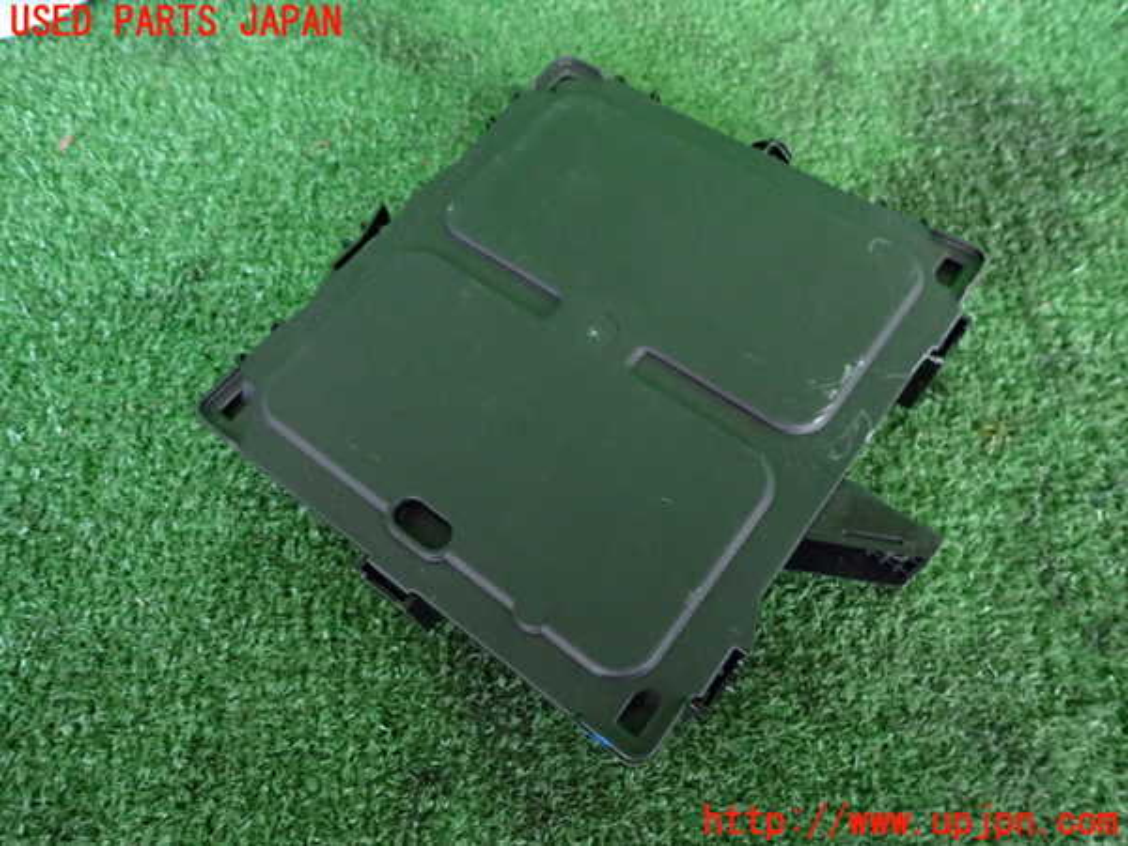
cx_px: 564
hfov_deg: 69.4
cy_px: 423
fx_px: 815
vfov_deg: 54.9
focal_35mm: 25
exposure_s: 1/30
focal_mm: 4.5
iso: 640
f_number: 2
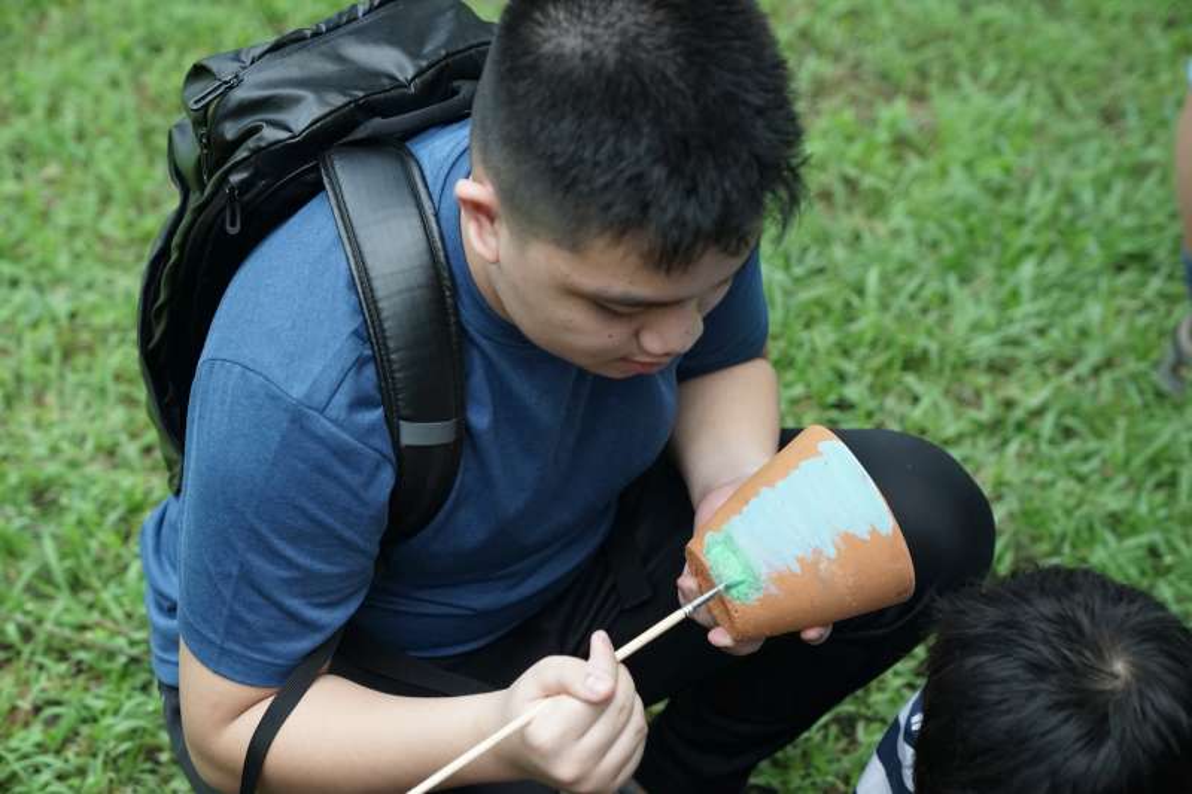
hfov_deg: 28.8
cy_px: 397
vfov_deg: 19.4
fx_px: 2317
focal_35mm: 70
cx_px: 596
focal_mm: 70
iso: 2000
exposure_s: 1/200
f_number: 4
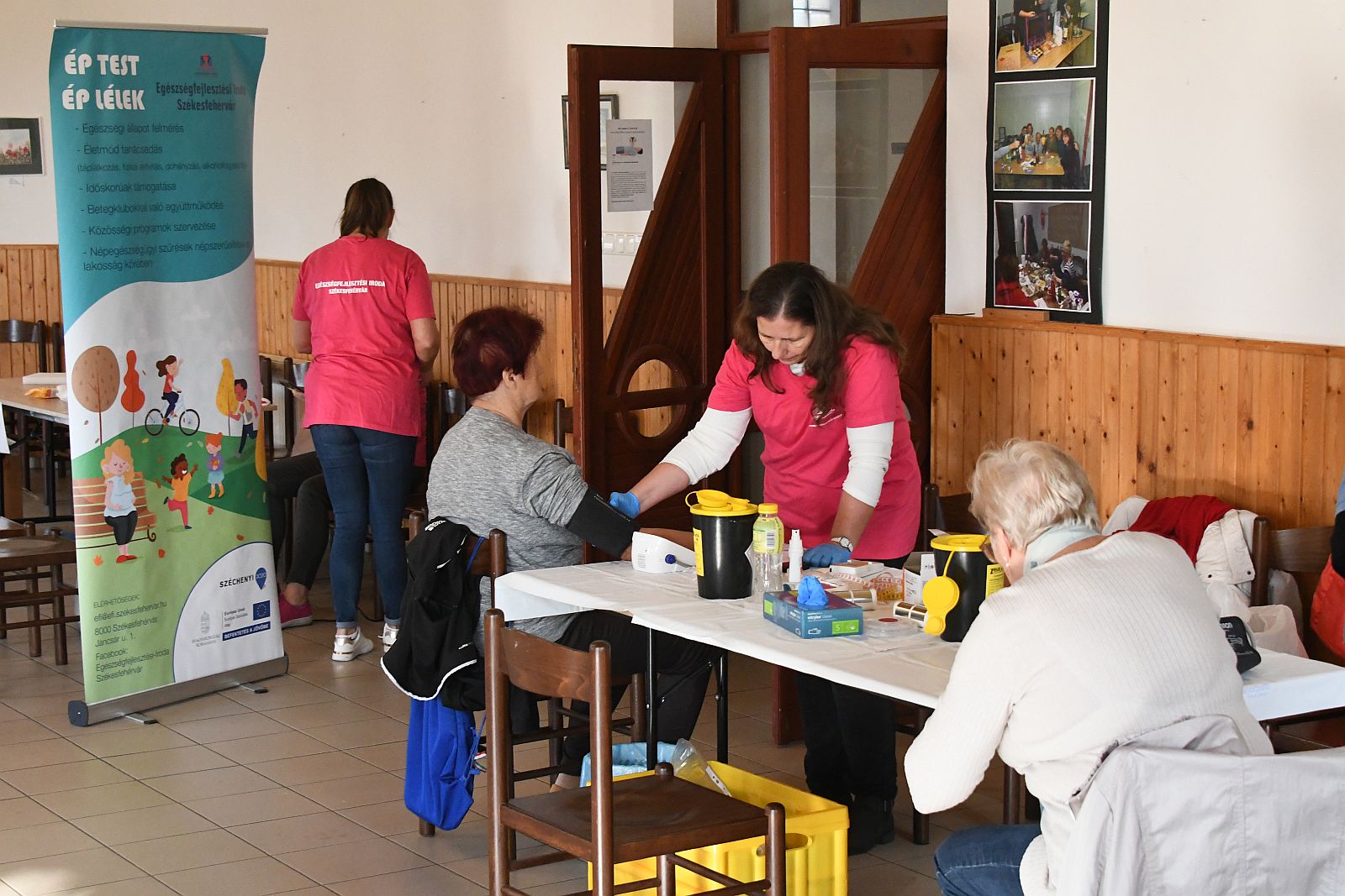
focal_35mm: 67
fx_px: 2503
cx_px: 672
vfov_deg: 20.3
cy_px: 448
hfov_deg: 30.1
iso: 5000
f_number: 6.3
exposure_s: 1/160
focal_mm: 45
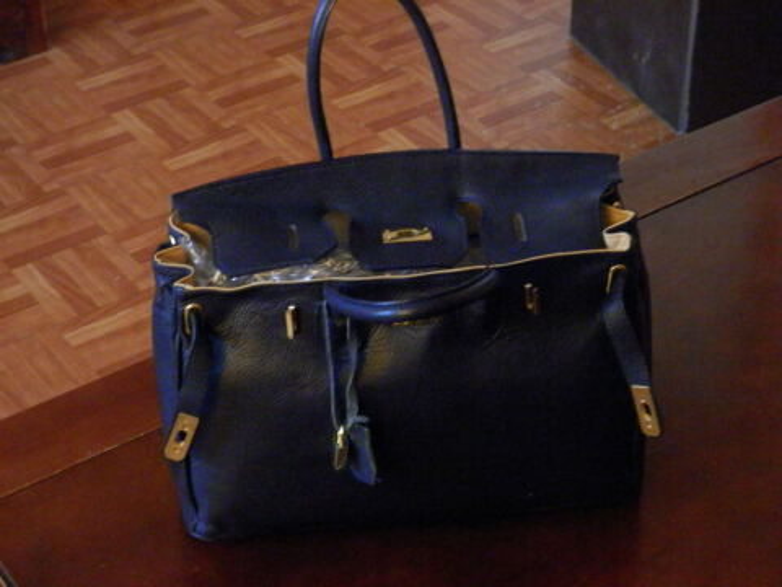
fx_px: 1491
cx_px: 391
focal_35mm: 66
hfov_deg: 29.4
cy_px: 294
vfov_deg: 22.3
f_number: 4.4
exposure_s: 1/4
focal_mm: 11.9
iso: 800
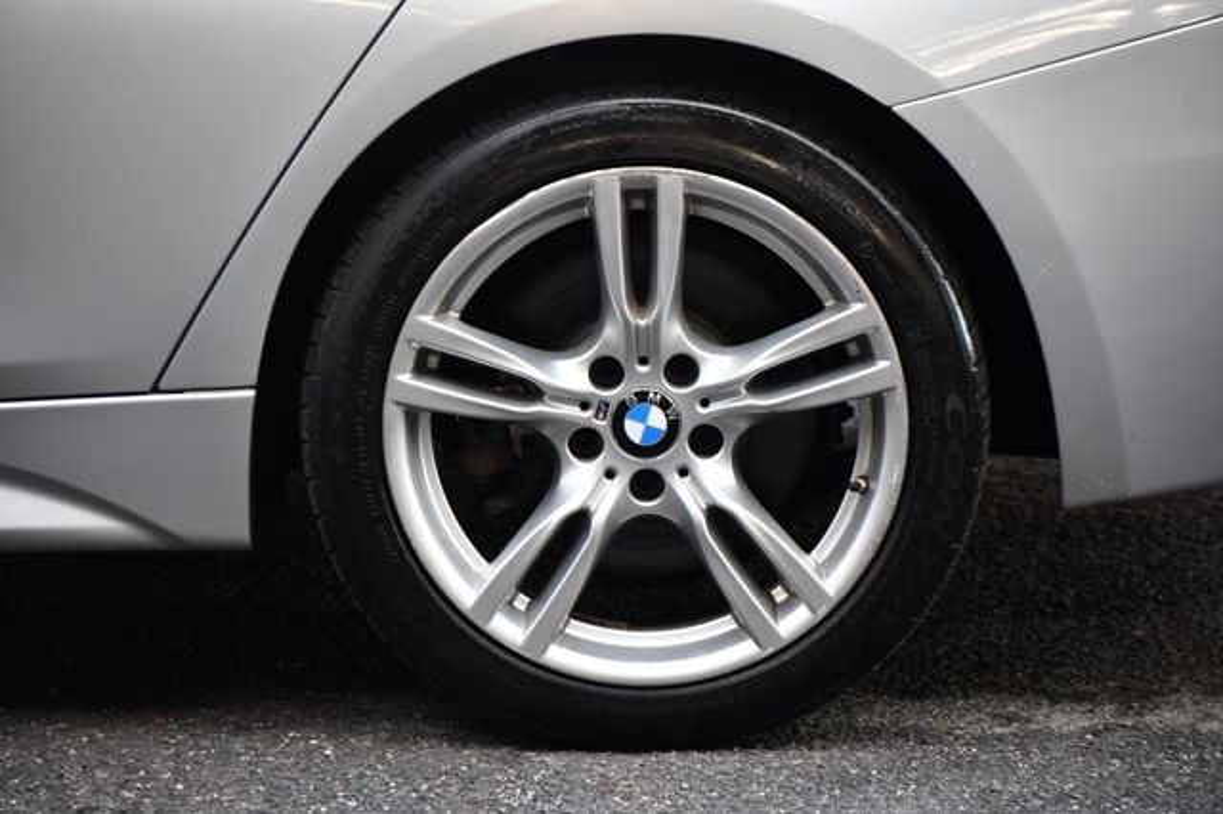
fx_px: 6349
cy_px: 407
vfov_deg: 7.3
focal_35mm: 187
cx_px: 612
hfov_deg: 11.0
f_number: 4.8
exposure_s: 1/200
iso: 800
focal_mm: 125
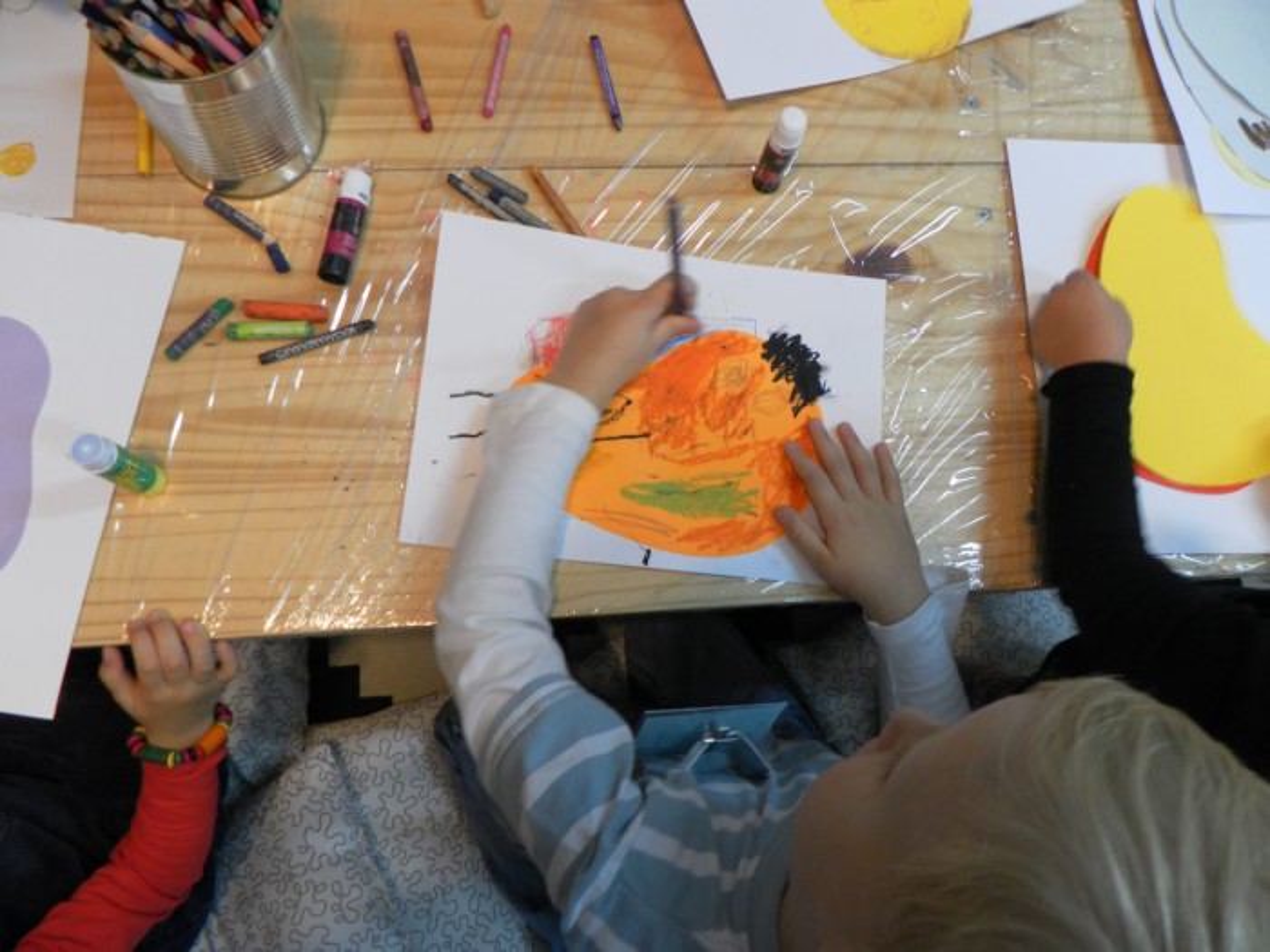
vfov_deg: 53.1
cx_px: 635
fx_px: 954
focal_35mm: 26
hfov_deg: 67.3
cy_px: 476
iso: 200
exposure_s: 1/25
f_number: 2.8
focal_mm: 4.6
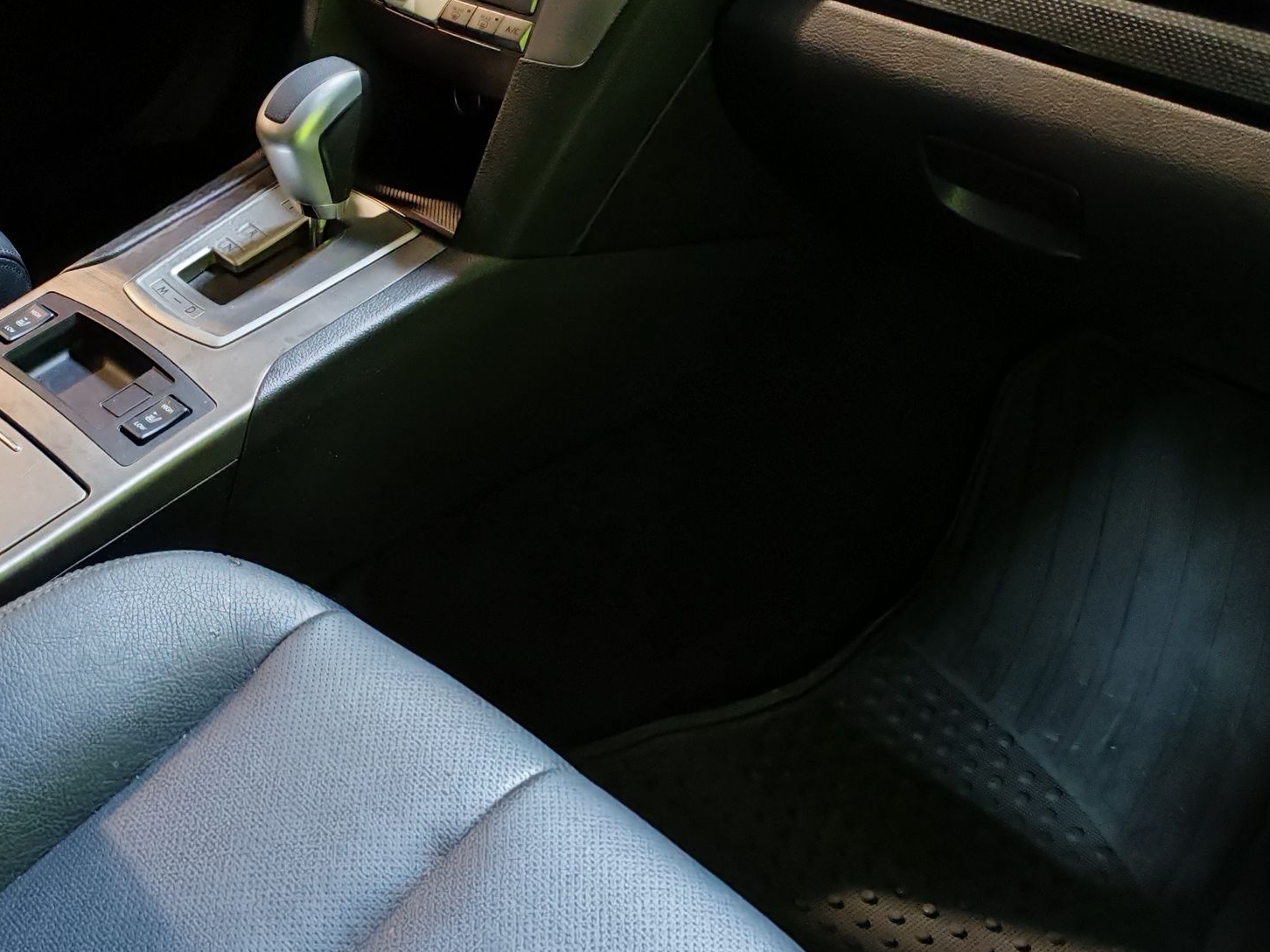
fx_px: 1834
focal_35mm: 50
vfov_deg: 29.1
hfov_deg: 37.8
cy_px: 407
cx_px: 444
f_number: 2
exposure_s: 1/33
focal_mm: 1.82
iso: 320
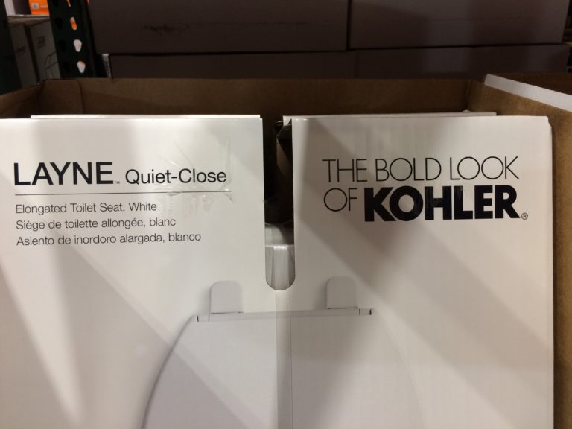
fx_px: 479
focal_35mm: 29
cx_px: 286
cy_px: 214
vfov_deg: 48.2
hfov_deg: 61.7
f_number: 2.2
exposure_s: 1/30
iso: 100
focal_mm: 4.15
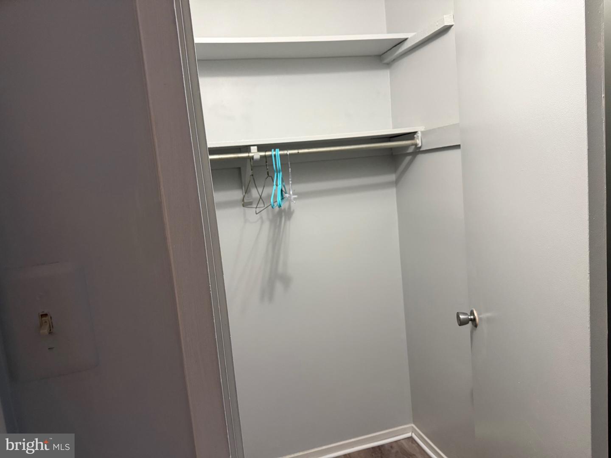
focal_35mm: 24
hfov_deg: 71.6
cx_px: 306
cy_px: 229
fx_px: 424
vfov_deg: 56.8
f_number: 1.78
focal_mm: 6.76
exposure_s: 1/60
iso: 400
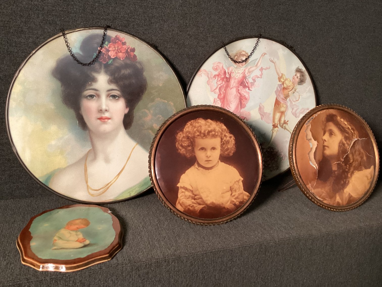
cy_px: 144
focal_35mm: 31
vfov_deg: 45.4
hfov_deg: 58.3
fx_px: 342
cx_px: 191
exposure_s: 1/60
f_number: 2.4
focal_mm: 3.3
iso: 160
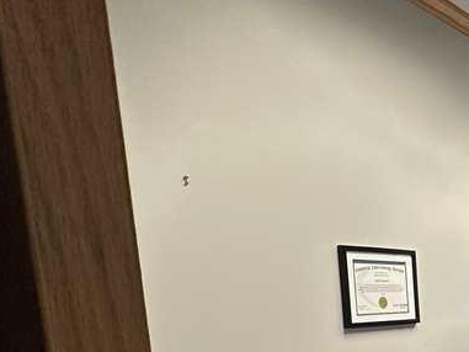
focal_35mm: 47
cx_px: 693
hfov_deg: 28.0
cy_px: 382
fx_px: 637
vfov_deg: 28.3
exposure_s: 1/60
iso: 160
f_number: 2.2
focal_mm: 2.22
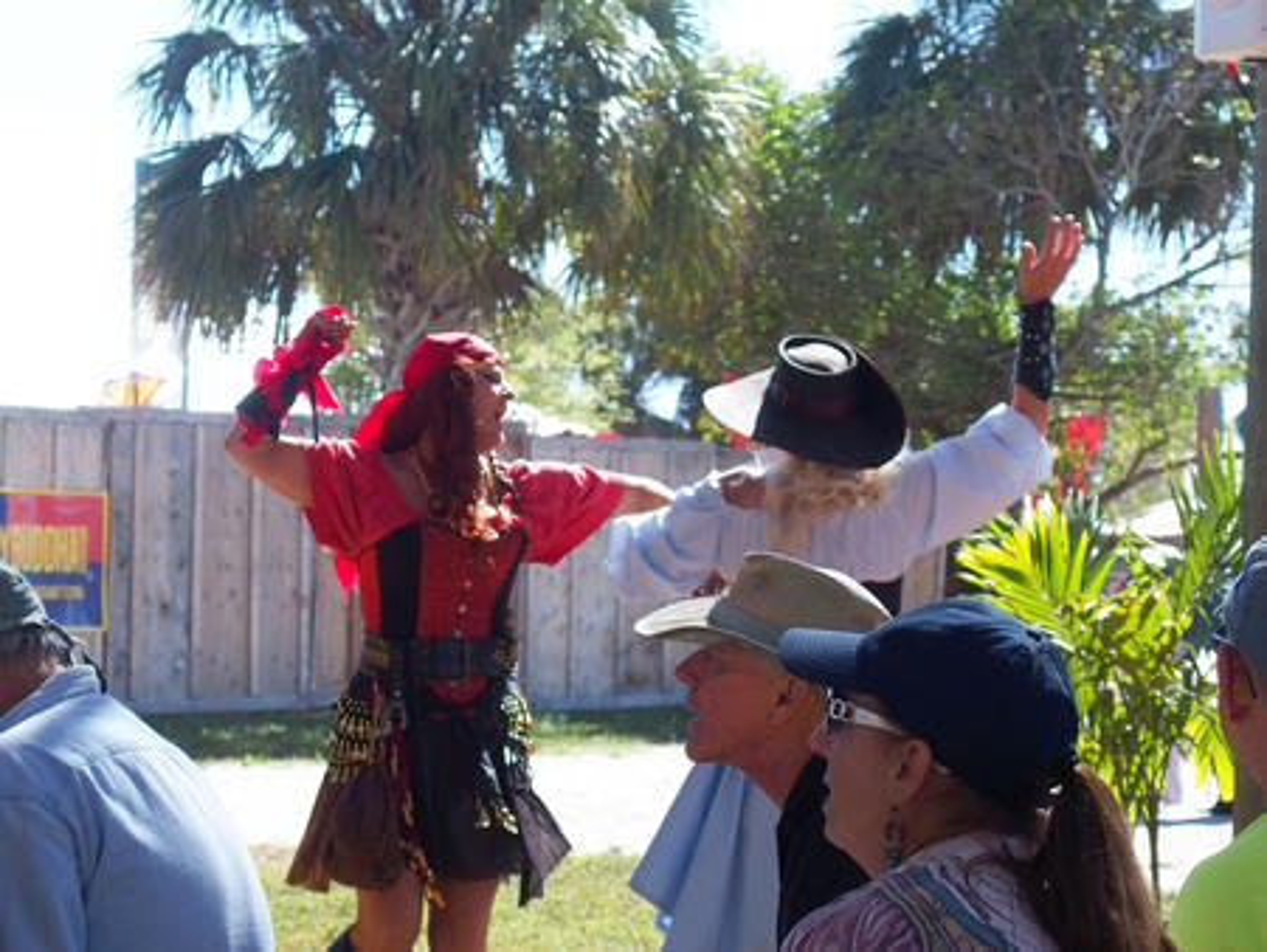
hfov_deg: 17.6
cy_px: 476
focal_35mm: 112
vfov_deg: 13.2
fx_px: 4102
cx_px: 634
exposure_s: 1/500
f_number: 3.5
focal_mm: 24
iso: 100
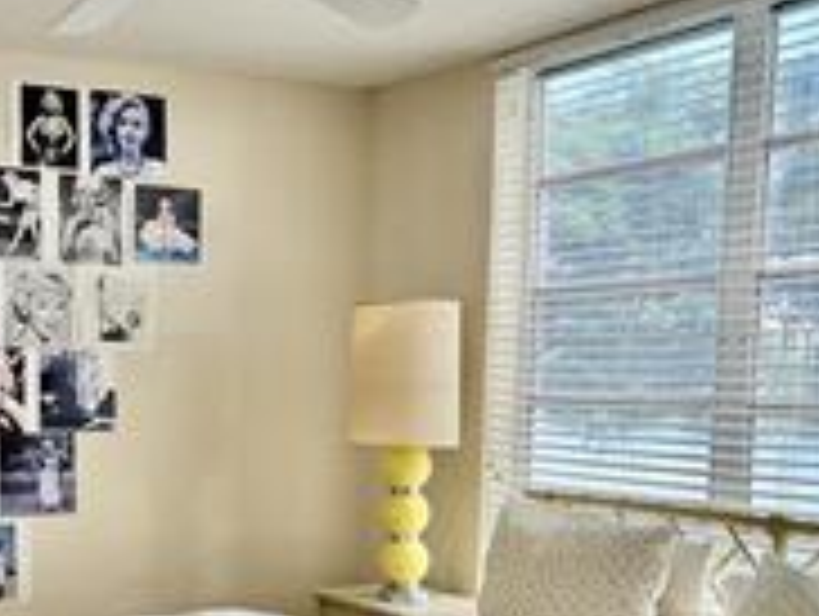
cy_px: 504
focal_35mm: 57
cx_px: 176
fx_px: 1350
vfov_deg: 25.2
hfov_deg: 32.9
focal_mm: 5.96
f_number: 1.6
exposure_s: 1/173
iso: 125
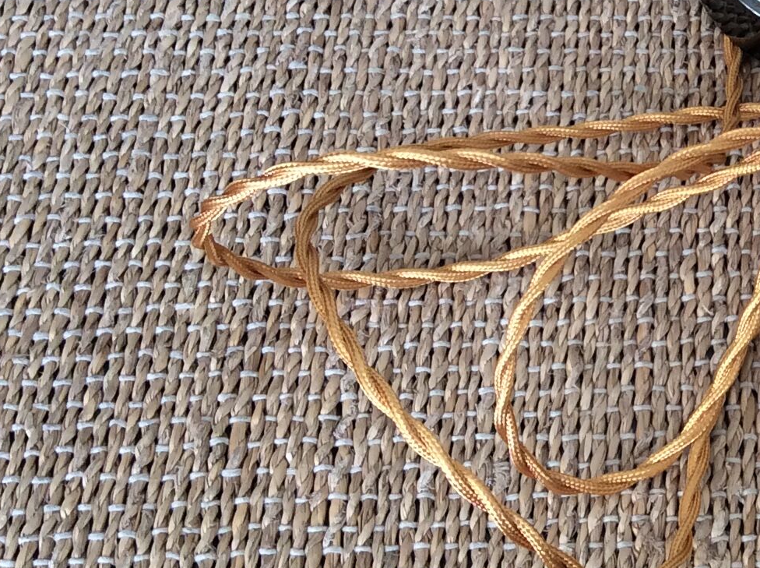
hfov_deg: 22.1
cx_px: 776
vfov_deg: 17.1
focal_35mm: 85
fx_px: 1863
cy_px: 59
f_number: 2.4
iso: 40
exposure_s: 1/25
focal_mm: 3.3
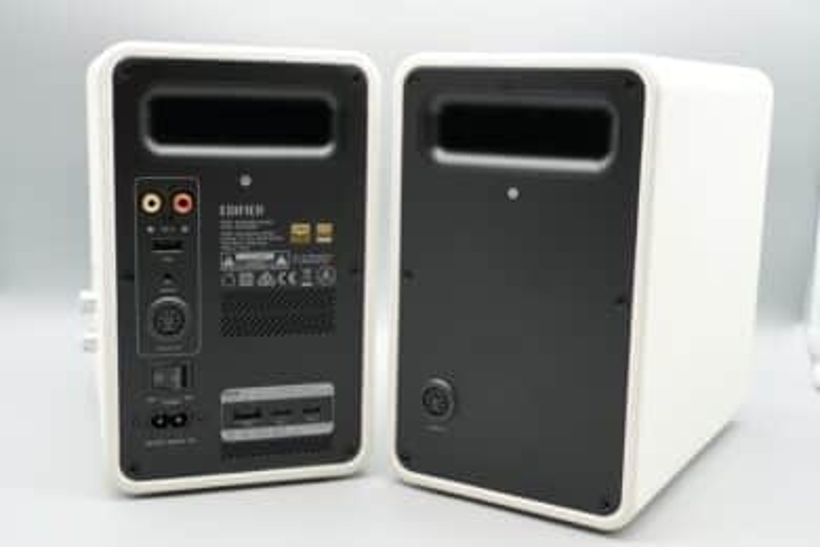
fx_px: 1002
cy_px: 274
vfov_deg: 30.5
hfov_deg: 44.5
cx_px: 410
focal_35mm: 44
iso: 1250
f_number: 9
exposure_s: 1/50
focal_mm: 44
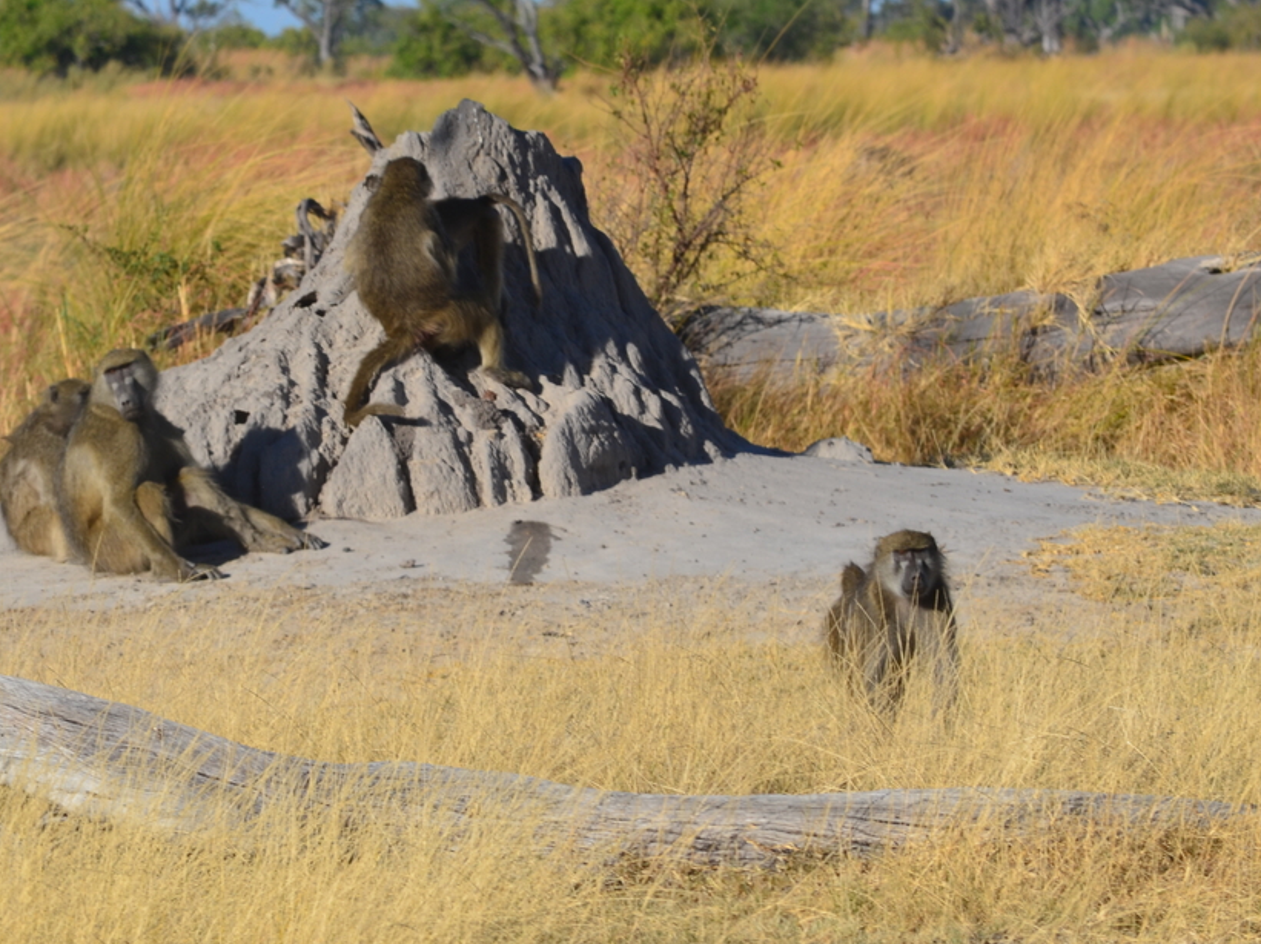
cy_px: 345
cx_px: 670
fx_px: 17988
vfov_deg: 3.0
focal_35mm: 494
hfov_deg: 4.0
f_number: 11
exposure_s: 1/160
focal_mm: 220
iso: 100
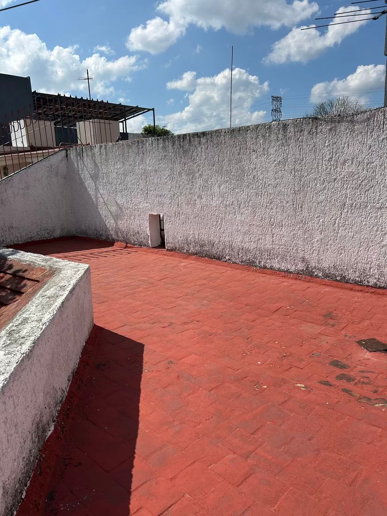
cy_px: 258
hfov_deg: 53.1
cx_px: 194
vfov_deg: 67.3
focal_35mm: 26
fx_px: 388
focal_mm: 5.7
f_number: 1.5
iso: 50
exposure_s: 1/8000
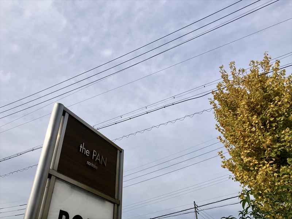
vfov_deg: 49.7
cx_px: 146
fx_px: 236
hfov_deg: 63.4
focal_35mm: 28
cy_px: 110
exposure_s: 1/3745
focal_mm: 3.99
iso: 32
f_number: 1.8
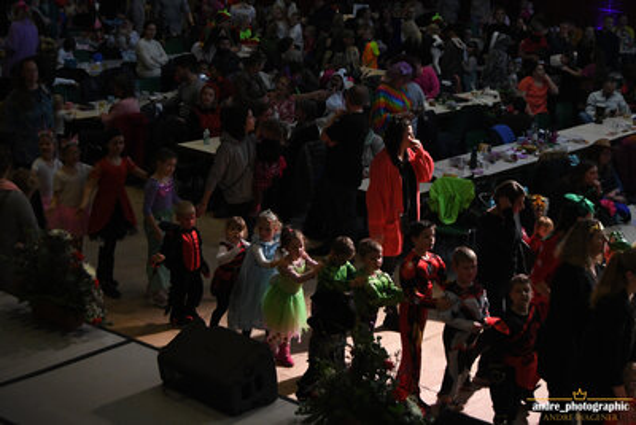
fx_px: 1219
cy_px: 212
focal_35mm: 69
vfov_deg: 19.7
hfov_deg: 29.2
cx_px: 318
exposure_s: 1/250
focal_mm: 46
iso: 5000
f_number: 5.3
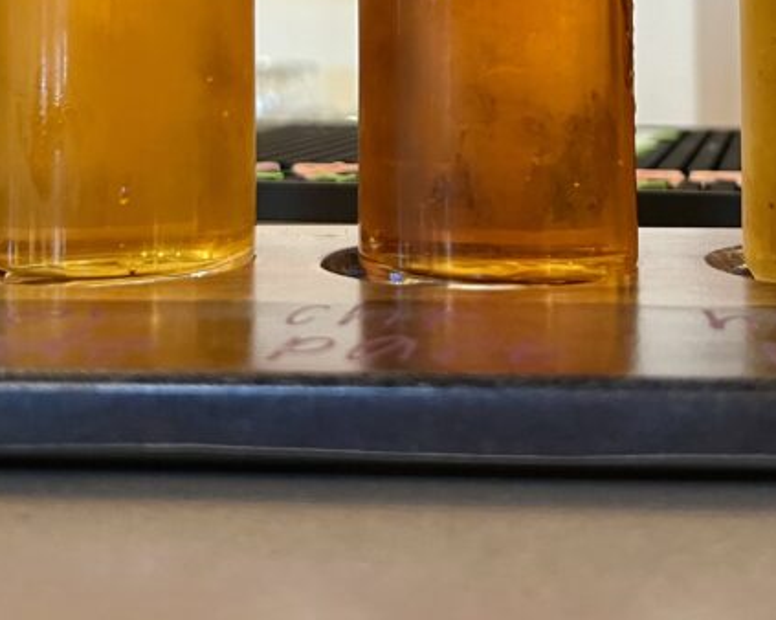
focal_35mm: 60
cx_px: 411
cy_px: -11
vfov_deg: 24.2
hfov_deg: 31.5
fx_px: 1377
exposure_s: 1/60
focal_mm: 5.7
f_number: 1.5
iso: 250
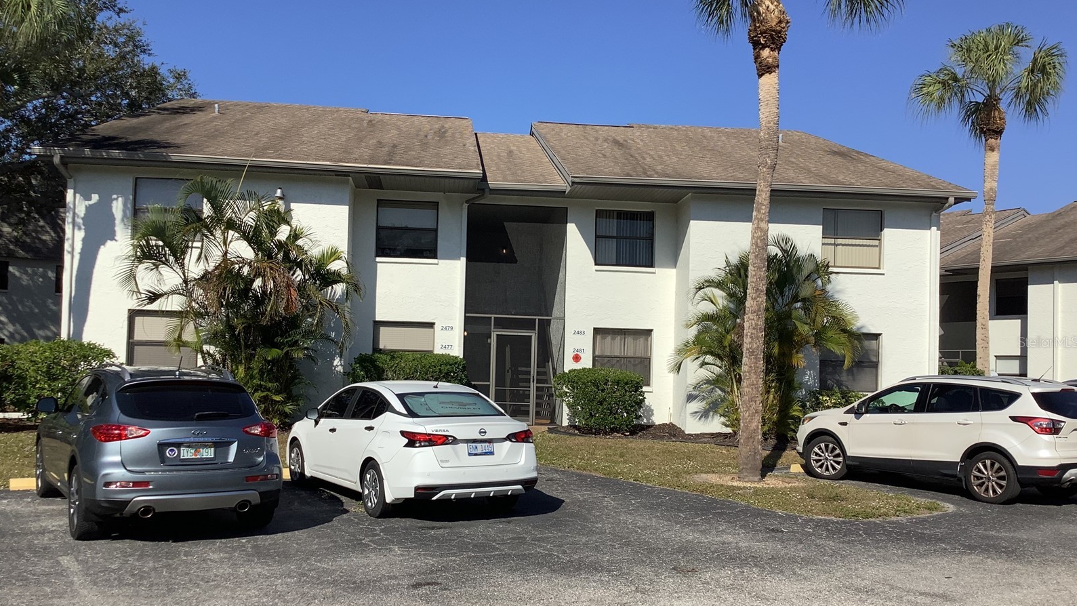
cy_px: 342
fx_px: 971
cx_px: 540
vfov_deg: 34.6
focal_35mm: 34
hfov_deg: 58.0
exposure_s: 1/2037
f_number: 2.4
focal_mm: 3.3
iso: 25
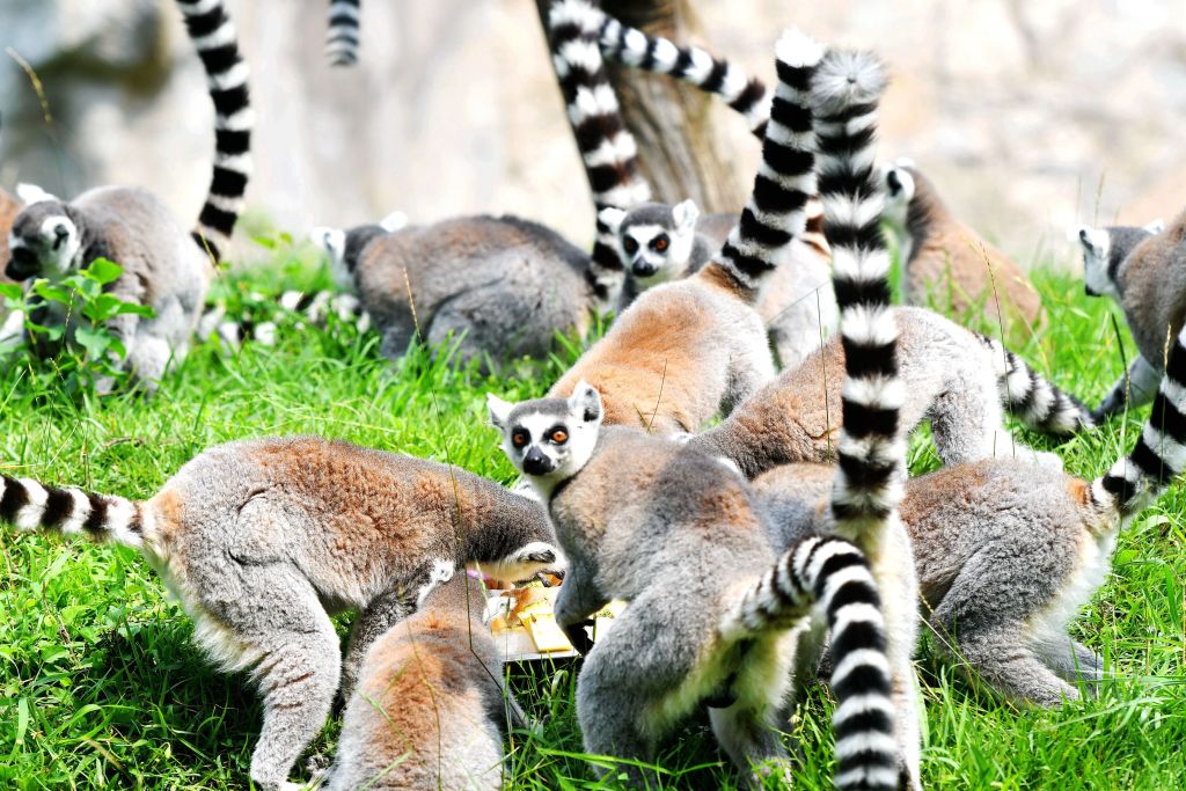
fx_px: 6919
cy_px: 396
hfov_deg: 9.8
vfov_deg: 6.5
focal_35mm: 210
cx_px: 593
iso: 180
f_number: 5
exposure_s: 1/800
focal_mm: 140
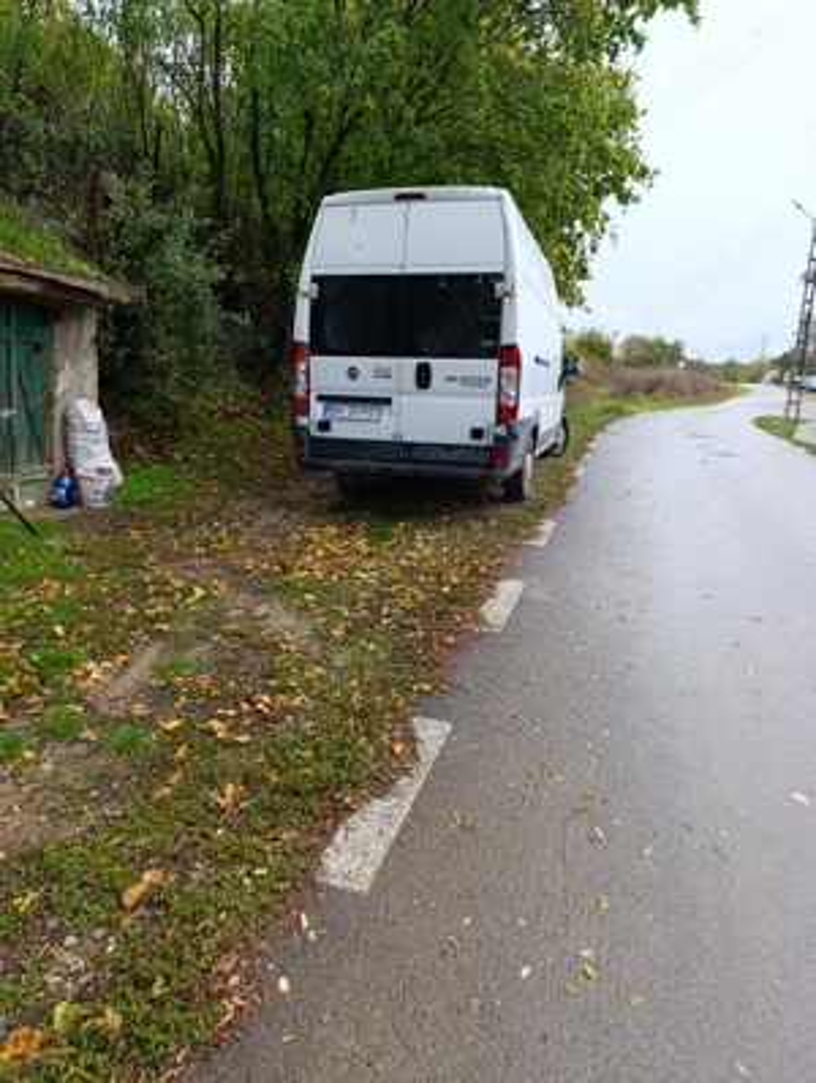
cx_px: 408
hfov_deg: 59.0
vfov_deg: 73.8
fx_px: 721
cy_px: 542
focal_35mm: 23
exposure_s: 1/120
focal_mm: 6.14
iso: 64
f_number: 1.6
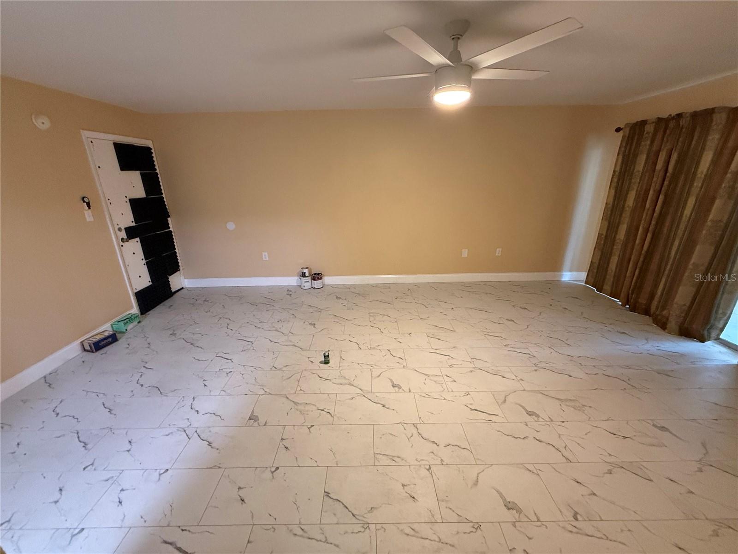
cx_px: 369
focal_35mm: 14
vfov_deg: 85.7
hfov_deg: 102.1
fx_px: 298
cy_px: 277
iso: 500
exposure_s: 1/60
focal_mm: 2.22
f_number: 2.2
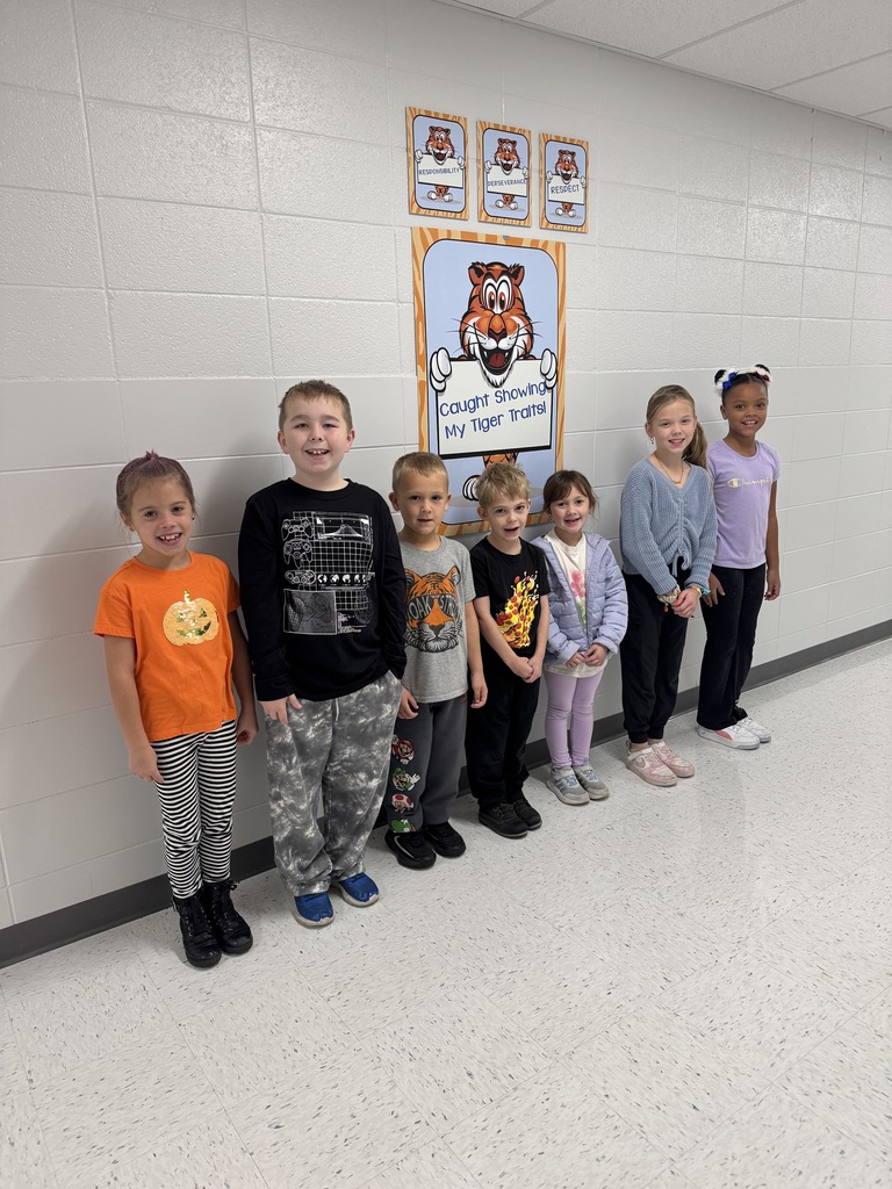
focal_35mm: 24
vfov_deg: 71.6
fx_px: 825
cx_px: 446
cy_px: 594
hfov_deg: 56.8
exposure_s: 1/120
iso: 200
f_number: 1.78
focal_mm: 6.76
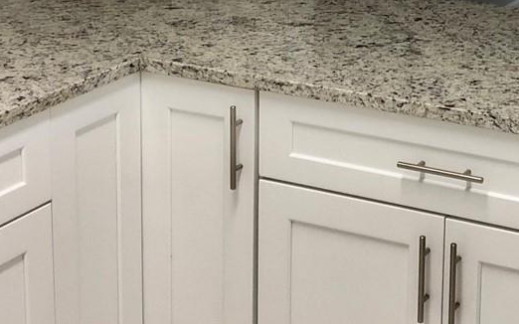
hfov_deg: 22.5
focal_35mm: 91
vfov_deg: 14.1
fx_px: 1287
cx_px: 411
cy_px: -26
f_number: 1.8
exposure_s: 1/30
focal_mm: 3.99
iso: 32
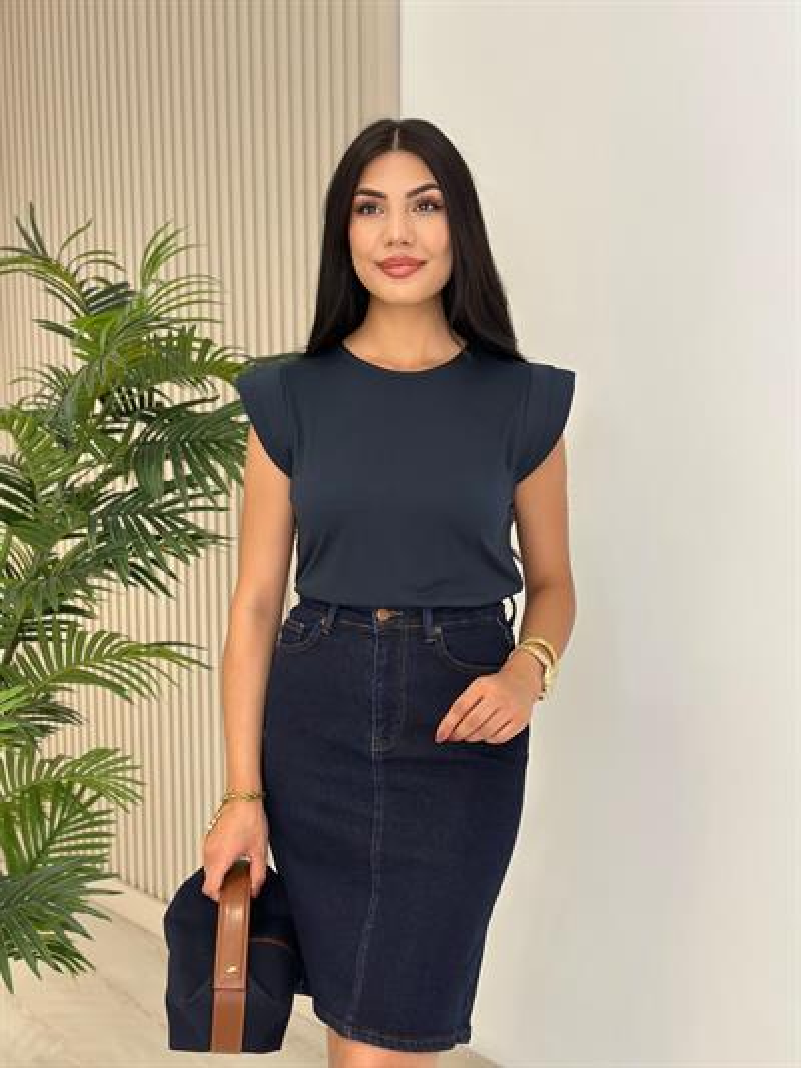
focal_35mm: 48
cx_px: 400
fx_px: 1480
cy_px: 534
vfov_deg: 39.6
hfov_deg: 30.3
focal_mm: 6.86
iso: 80
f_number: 1.78
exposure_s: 1/227
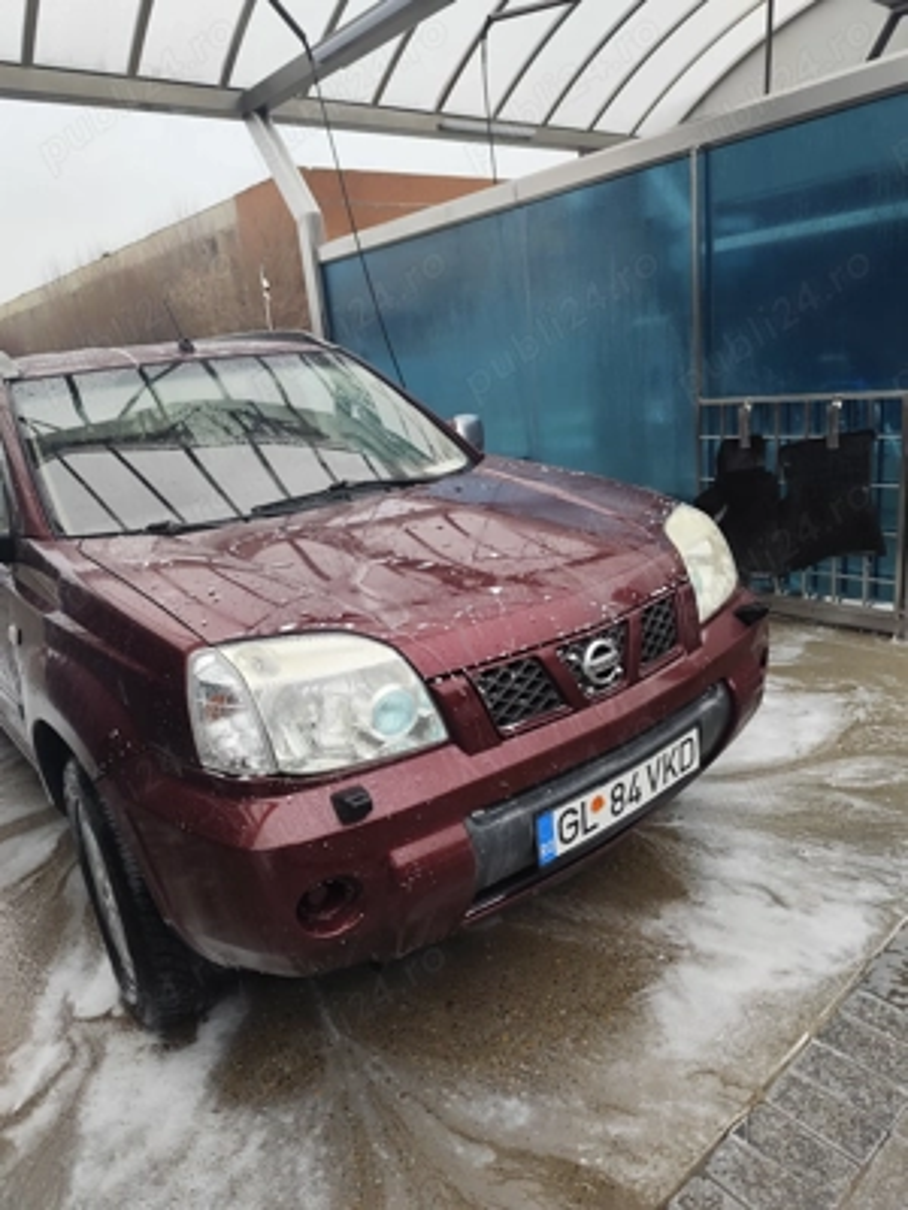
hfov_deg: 58.9
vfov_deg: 73.9
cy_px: 605
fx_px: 804
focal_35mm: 23
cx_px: 454
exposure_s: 1/208
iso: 50
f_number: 1.65
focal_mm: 6.14
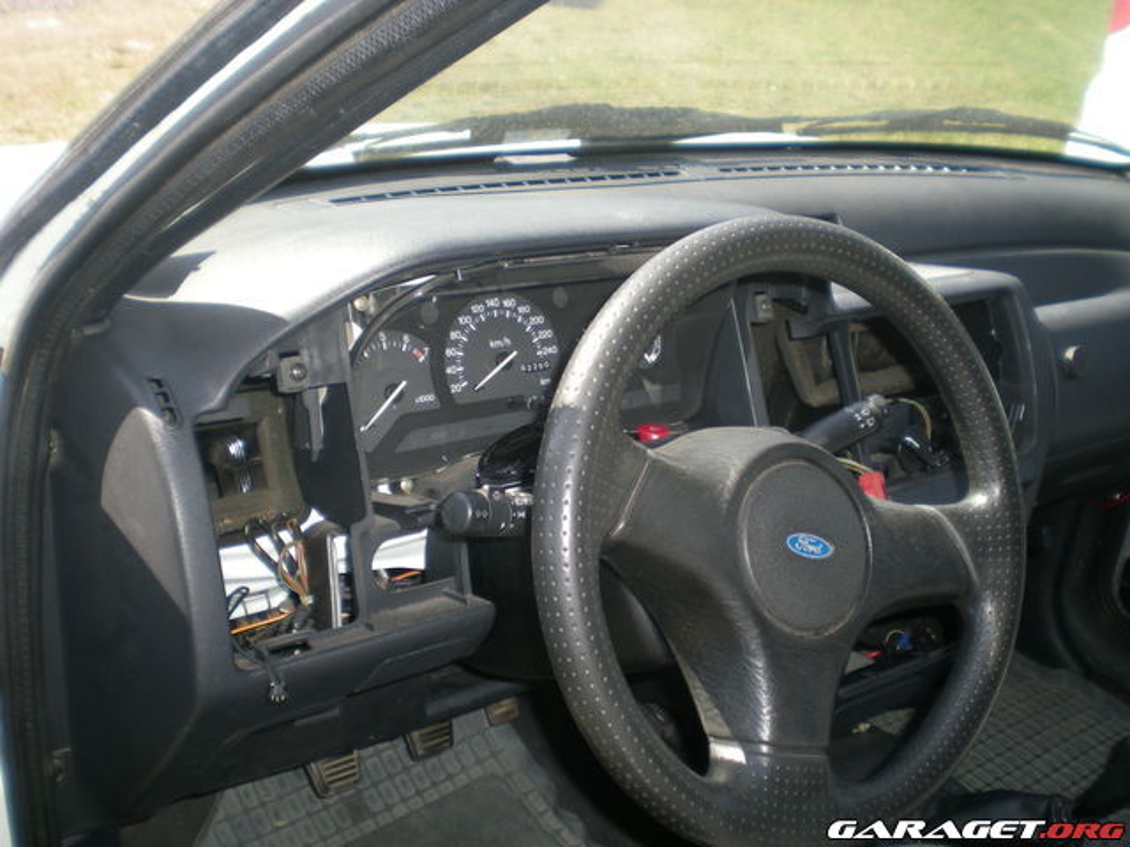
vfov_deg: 37.7
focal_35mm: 38
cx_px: 565
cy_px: 424
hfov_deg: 49.0
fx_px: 1240
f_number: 3.1
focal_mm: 6.3
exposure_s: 1/138
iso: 55
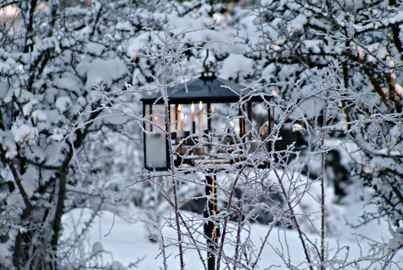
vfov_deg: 4.4
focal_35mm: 316
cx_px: 202
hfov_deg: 6.5
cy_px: 135
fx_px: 3547
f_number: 5.6
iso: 200
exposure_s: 1/90
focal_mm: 211
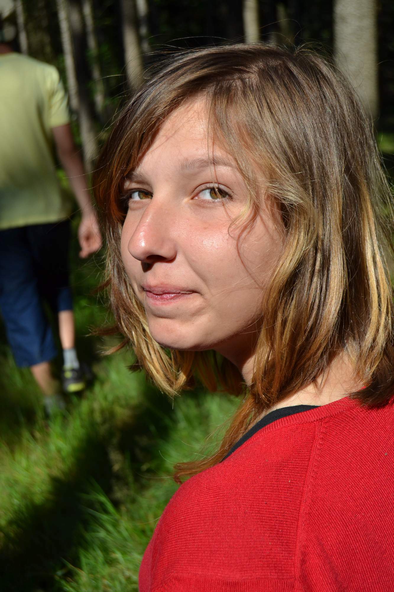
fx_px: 837
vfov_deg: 38.9
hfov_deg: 26.5
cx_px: 197
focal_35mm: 51
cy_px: 296
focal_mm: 34
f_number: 6.3
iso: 400
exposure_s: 1/1600
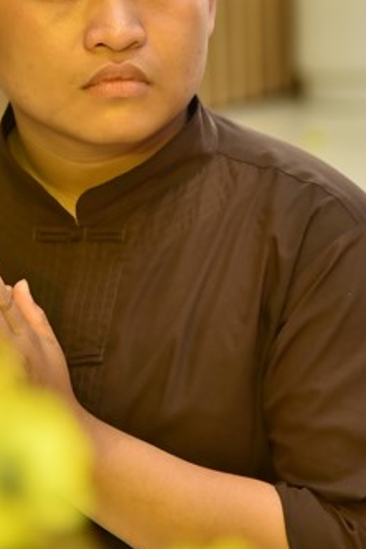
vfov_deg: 10.5
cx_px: 85
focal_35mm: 195
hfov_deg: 7.0
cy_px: 158
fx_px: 2974
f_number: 4
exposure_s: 1/125
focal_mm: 100
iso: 1000
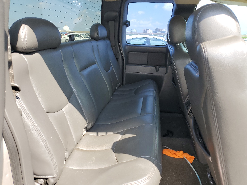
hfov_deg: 67.3
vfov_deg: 53.1
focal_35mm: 26
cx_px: 124
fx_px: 186
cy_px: 92
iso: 50
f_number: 1.5
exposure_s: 1/370
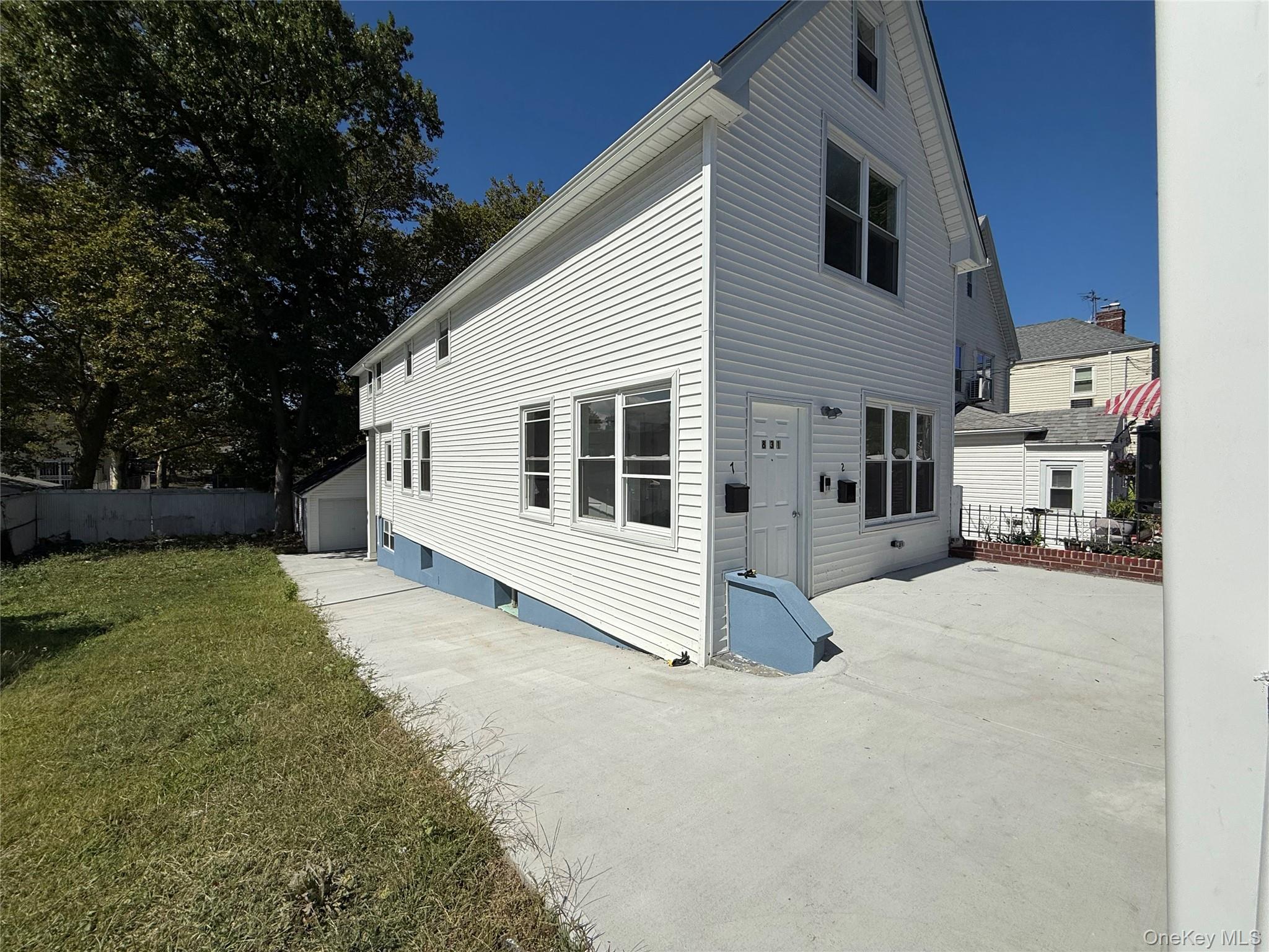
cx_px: 634
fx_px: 513
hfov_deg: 102.1
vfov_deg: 85.7
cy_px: 476
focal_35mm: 14
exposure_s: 1/7634
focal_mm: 2.22
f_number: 2.2
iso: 40
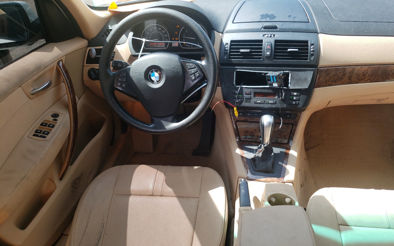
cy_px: 142
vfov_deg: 44.4
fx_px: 301
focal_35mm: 28
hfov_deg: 66.5
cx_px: 198
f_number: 1.5
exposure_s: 1/175
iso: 50
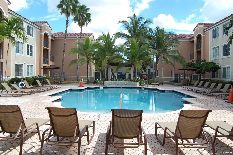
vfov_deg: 47.8
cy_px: 78
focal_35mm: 27
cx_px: 116
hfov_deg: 67.4
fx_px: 175
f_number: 7.1
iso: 200
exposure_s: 1/200
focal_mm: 18
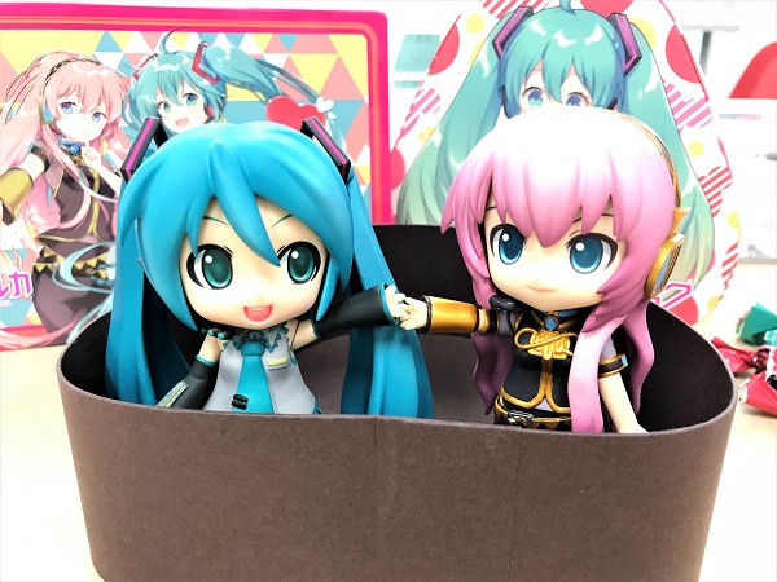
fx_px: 628
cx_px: 388
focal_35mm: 28
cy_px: 291
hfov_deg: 63.4
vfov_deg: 49.7
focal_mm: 3.99
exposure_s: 1/17
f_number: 1.8
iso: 40
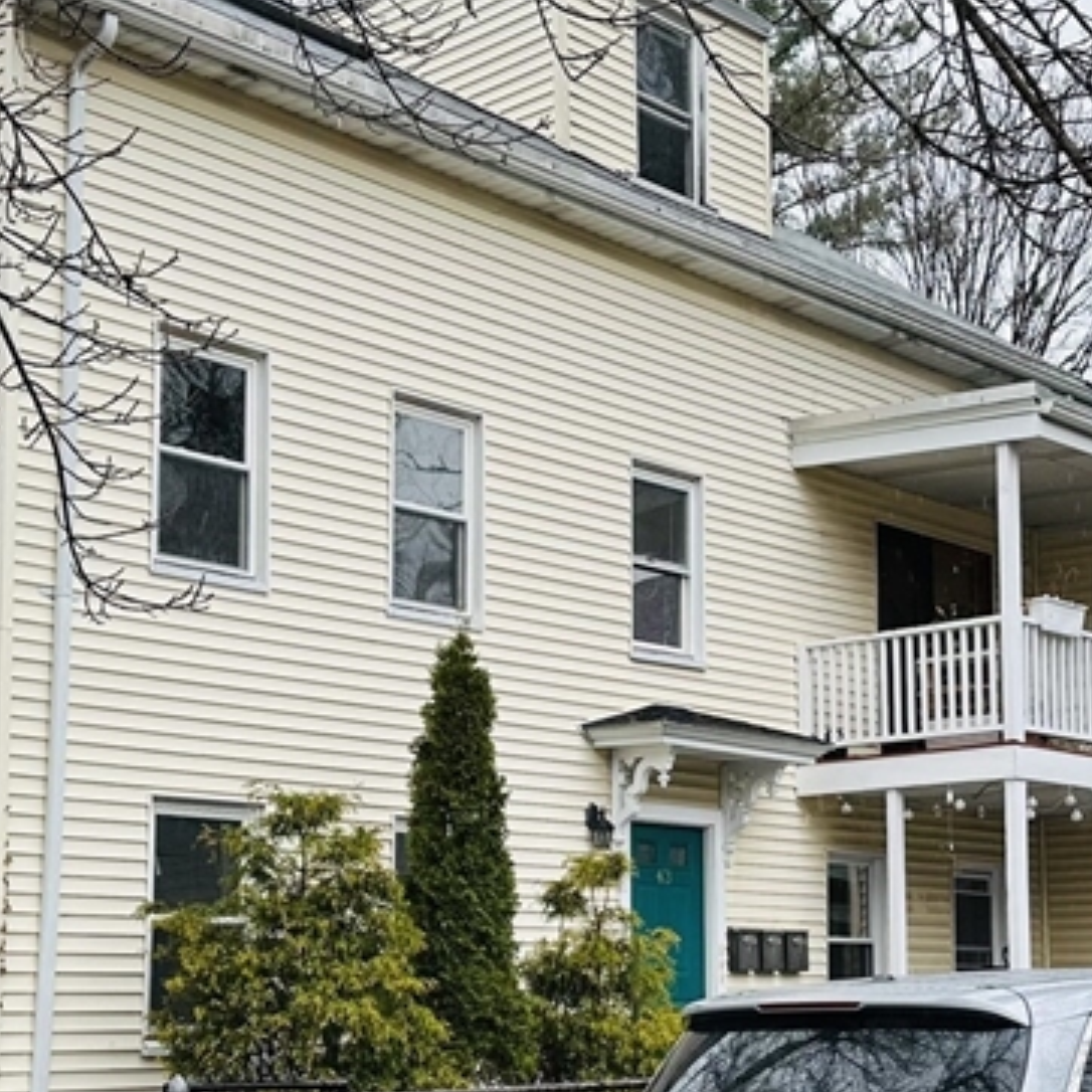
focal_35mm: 60
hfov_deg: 28.5
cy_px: 748
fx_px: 2141
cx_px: 676
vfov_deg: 28.4
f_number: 1.78
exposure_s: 1/467
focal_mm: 6.86
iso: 80
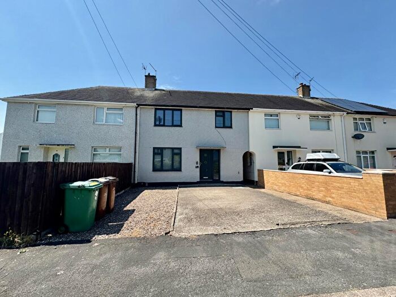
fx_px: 160
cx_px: 198
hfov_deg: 102.1
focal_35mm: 14
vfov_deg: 85.7
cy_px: 148
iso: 50
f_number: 2.2
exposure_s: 1/1063
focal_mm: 2.22
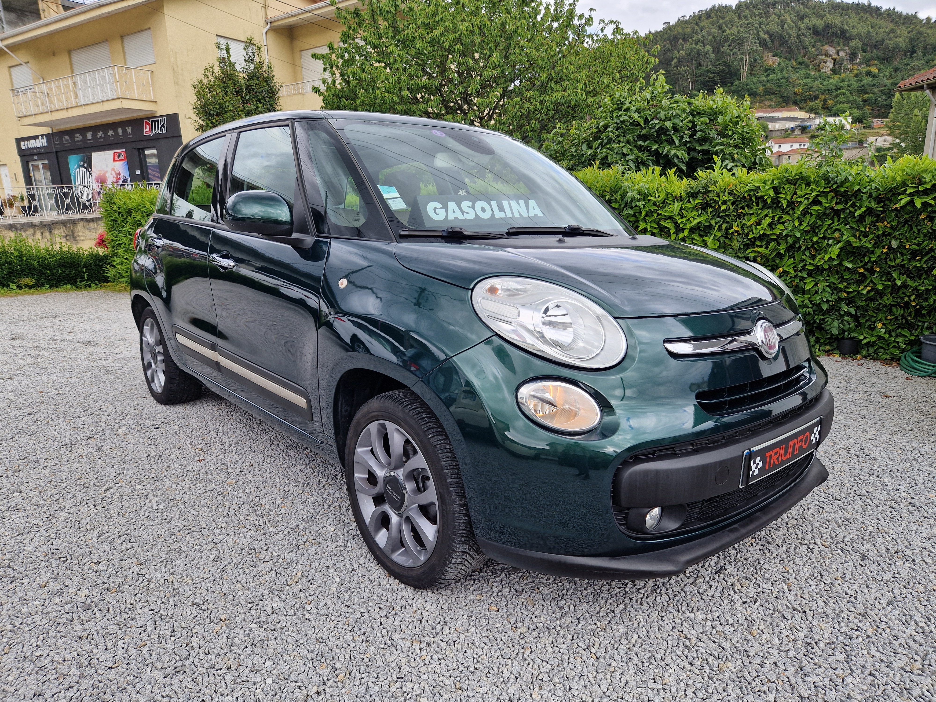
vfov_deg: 58.9
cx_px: 468
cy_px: 351
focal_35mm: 23
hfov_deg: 73.9
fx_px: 622
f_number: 1.8
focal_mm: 5.4
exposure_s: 1/419
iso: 50
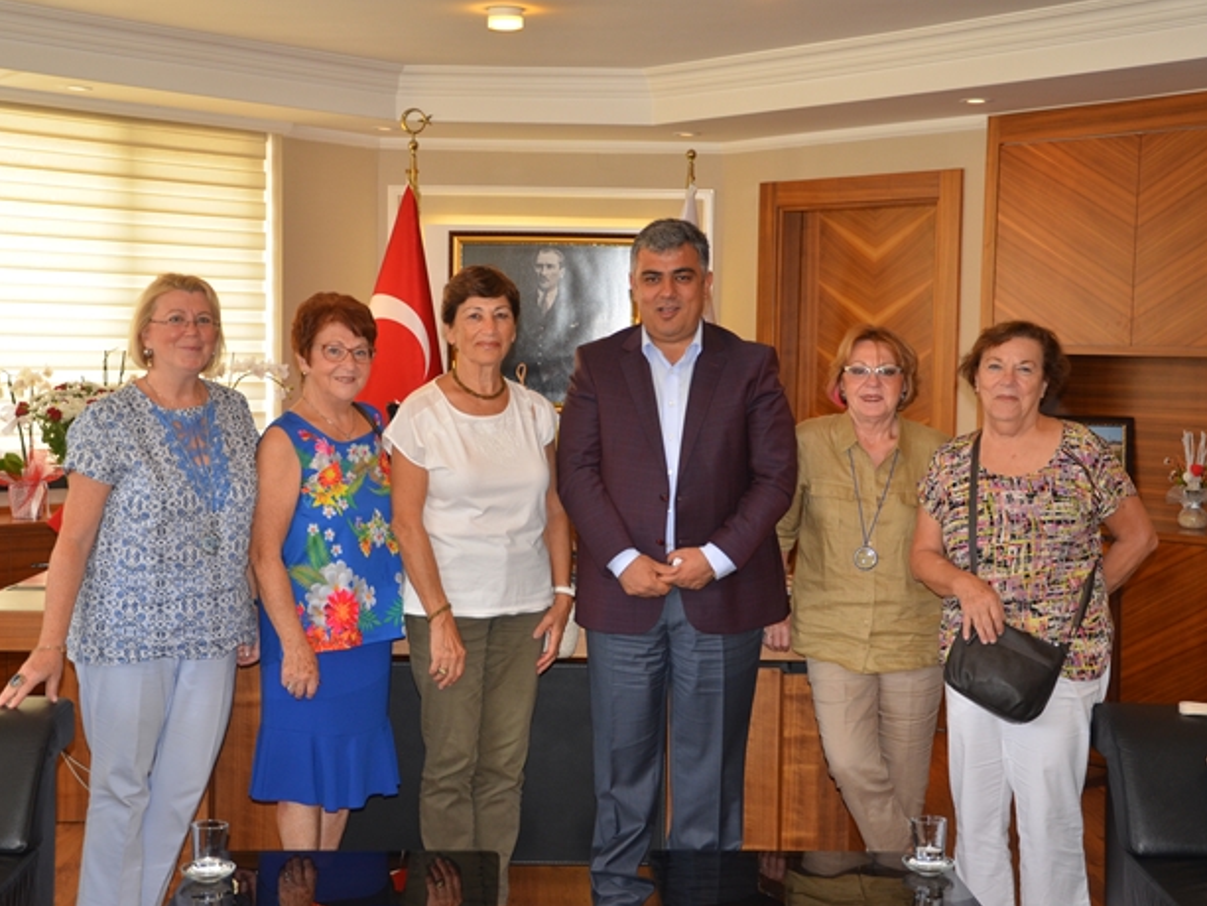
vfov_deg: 25.4
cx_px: 591
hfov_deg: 33.5
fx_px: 2007
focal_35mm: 58
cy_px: 453
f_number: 4.5
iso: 400
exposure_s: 1/60
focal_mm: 35
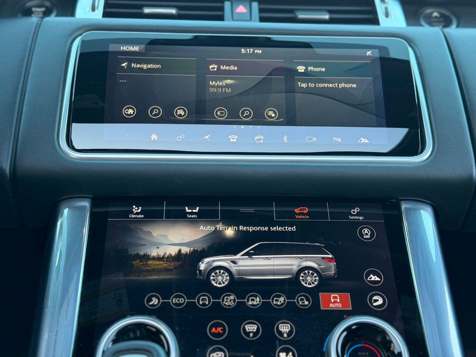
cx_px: 238
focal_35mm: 48
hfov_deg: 39.7
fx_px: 660
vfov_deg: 30.3
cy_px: 178
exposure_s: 1/64
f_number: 1.78
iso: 100
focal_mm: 6.76
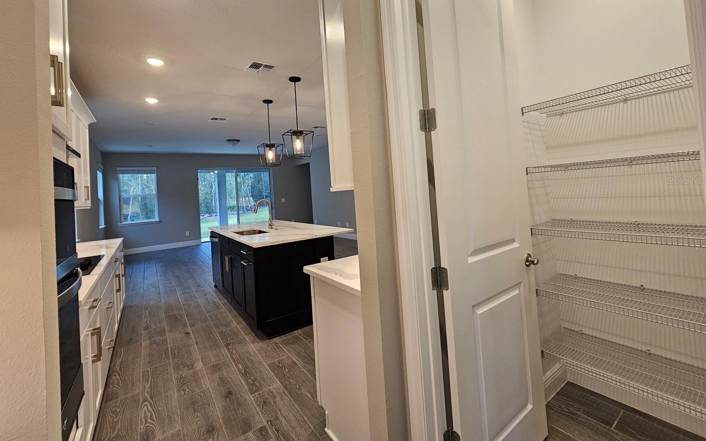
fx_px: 269
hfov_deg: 105.3
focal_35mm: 14
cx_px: 351
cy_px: 180
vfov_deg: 77.9
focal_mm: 2.2
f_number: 2.2
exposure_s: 1/60
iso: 160
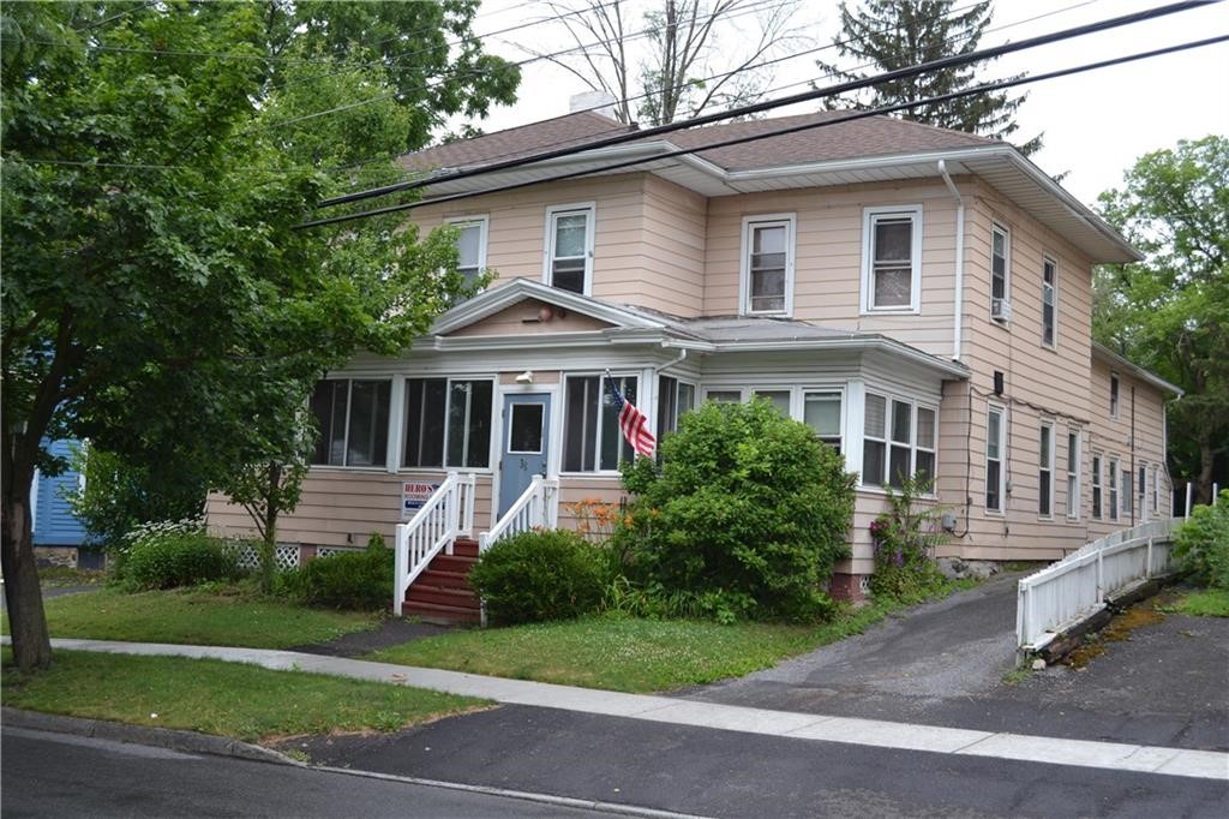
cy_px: 410
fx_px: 1331
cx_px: 614
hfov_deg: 49.6
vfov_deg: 34.2
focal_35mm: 39
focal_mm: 26
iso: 100
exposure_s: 1/200
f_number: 7.1
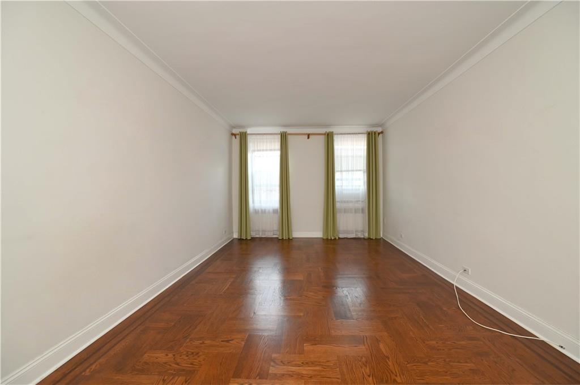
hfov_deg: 104.3
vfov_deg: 81.1
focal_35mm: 14
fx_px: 225
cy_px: 192
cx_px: 290
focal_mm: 14
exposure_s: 1/60
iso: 800
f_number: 4
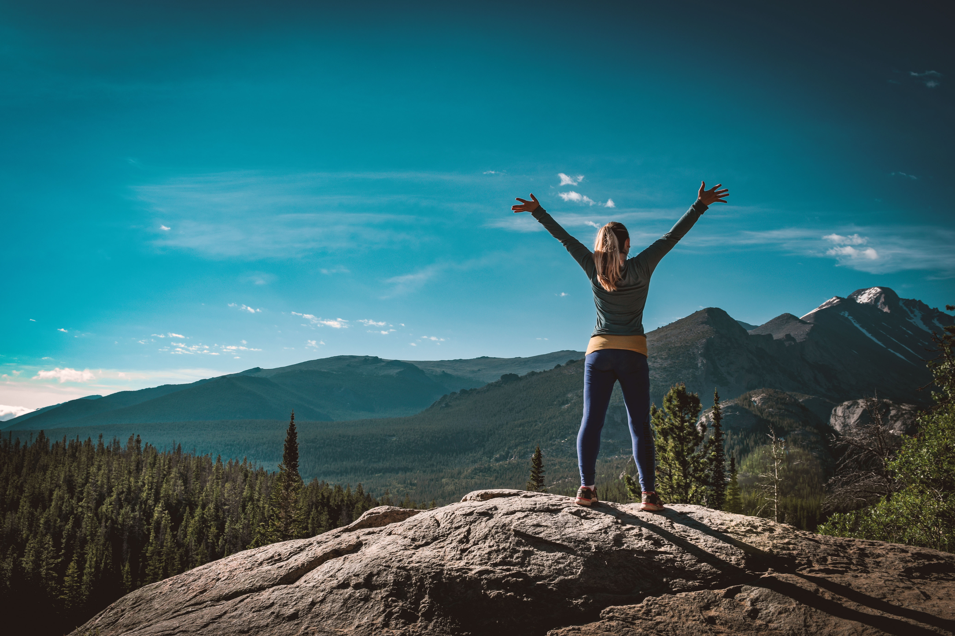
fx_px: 796
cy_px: 318
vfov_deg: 43.6
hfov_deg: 61.9
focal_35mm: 30
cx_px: 478
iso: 80
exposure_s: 1/250
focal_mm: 20
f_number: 7.1
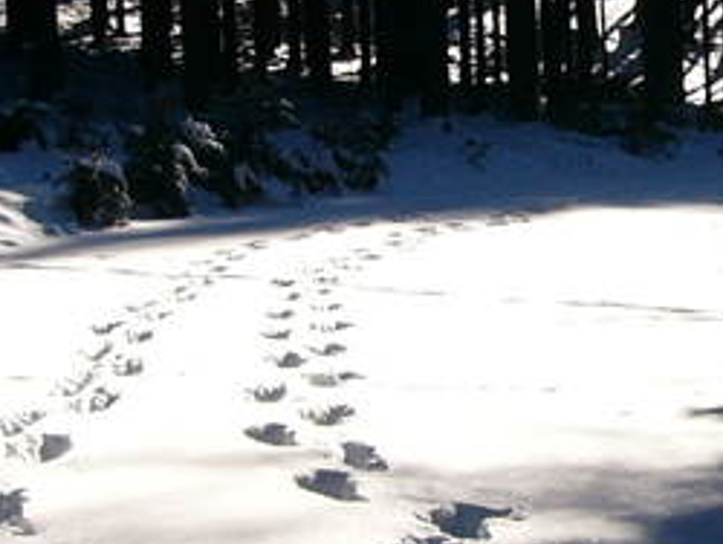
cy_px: 203
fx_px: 2342
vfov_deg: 13.2
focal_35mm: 112
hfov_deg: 17.4
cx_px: 555
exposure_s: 1/400
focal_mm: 4.6
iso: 50
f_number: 4
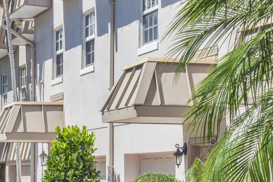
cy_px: 195
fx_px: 1047
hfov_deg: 14.8
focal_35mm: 138
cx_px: 169
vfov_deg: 9.8
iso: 200
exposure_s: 1/125
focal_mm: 50
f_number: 8
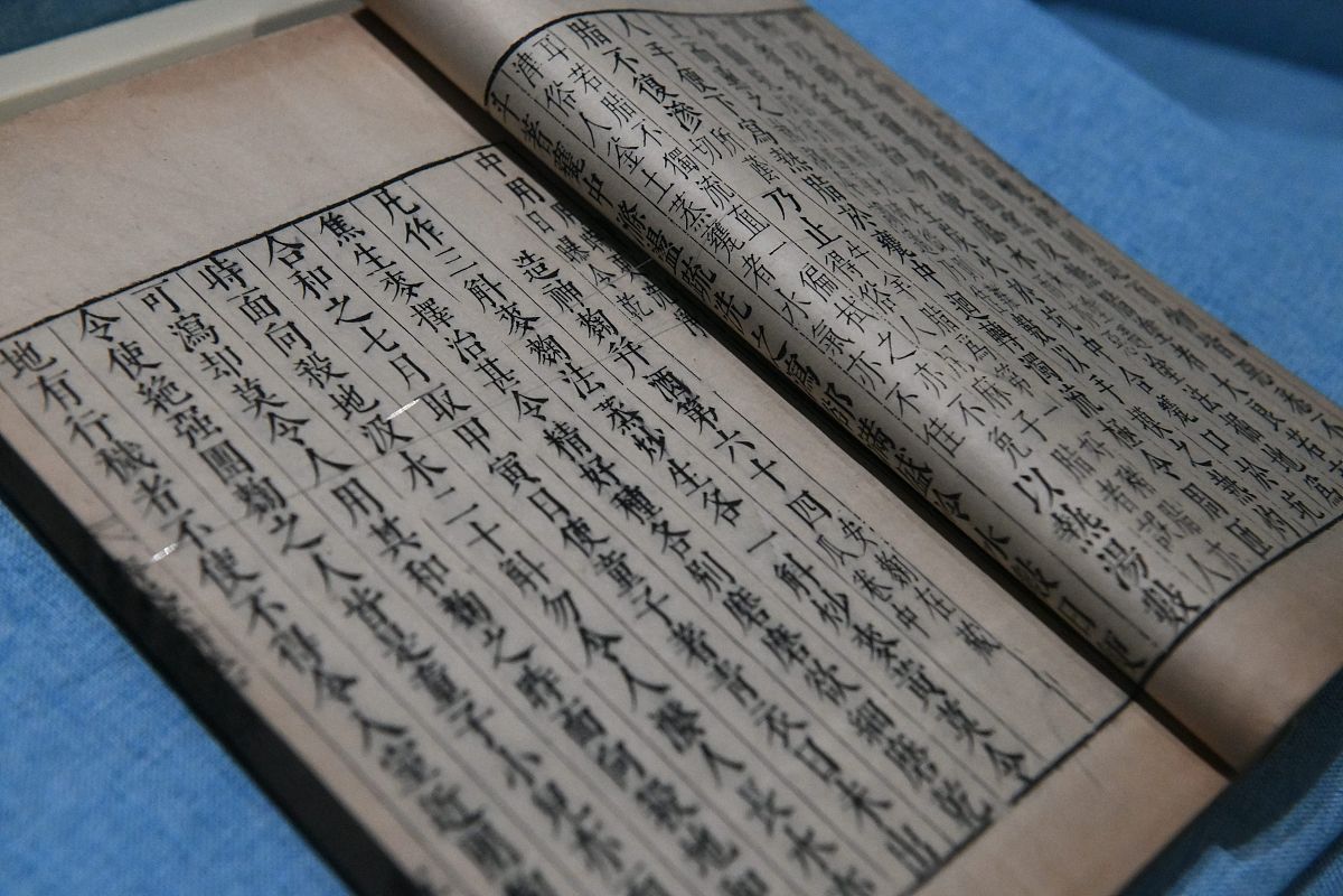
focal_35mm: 50
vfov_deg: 27.0
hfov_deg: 39.6
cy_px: 448
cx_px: 672
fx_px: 1865
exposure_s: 1/250
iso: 12800
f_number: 5.6
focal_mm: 50
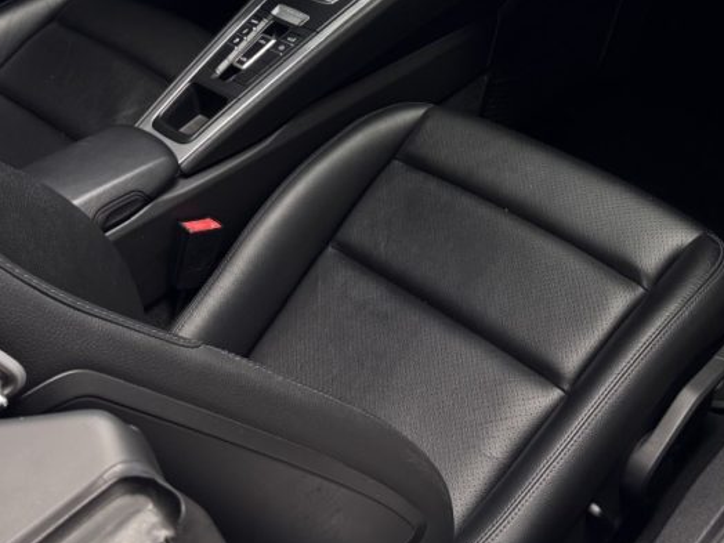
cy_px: 0
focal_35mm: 55
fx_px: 1150
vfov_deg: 25.3
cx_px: 365
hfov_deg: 34.9
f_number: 1.78
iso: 200
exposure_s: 1/90
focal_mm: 6.76
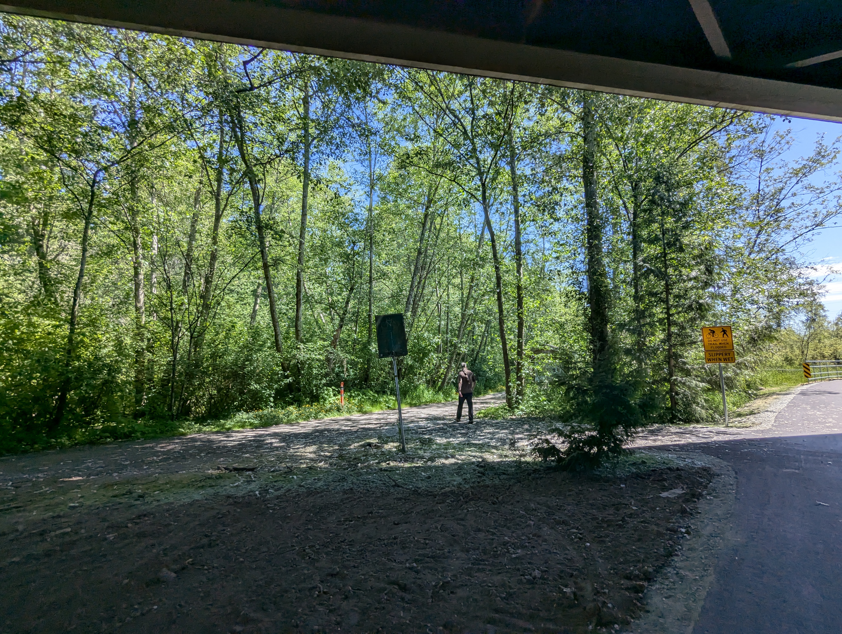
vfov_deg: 78.2
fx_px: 390
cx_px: 421
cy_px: 317
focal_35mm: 16
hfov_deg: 94.4
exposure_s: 1/654
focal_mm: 2.35
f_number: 2.2
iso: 38
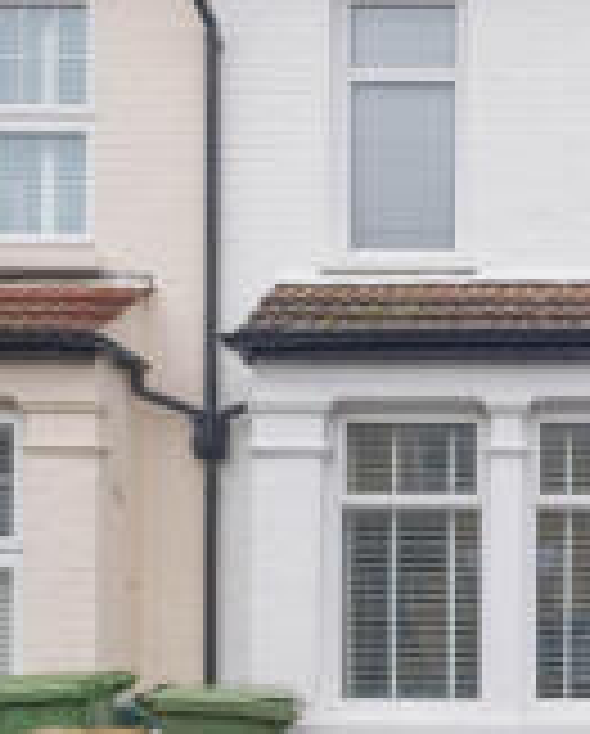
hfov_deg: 35.3
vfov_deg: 44.7
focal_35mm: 41
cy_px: 344
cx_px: 482
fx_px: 892
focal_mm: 10
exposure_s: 1/125
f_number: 6.4
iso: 400
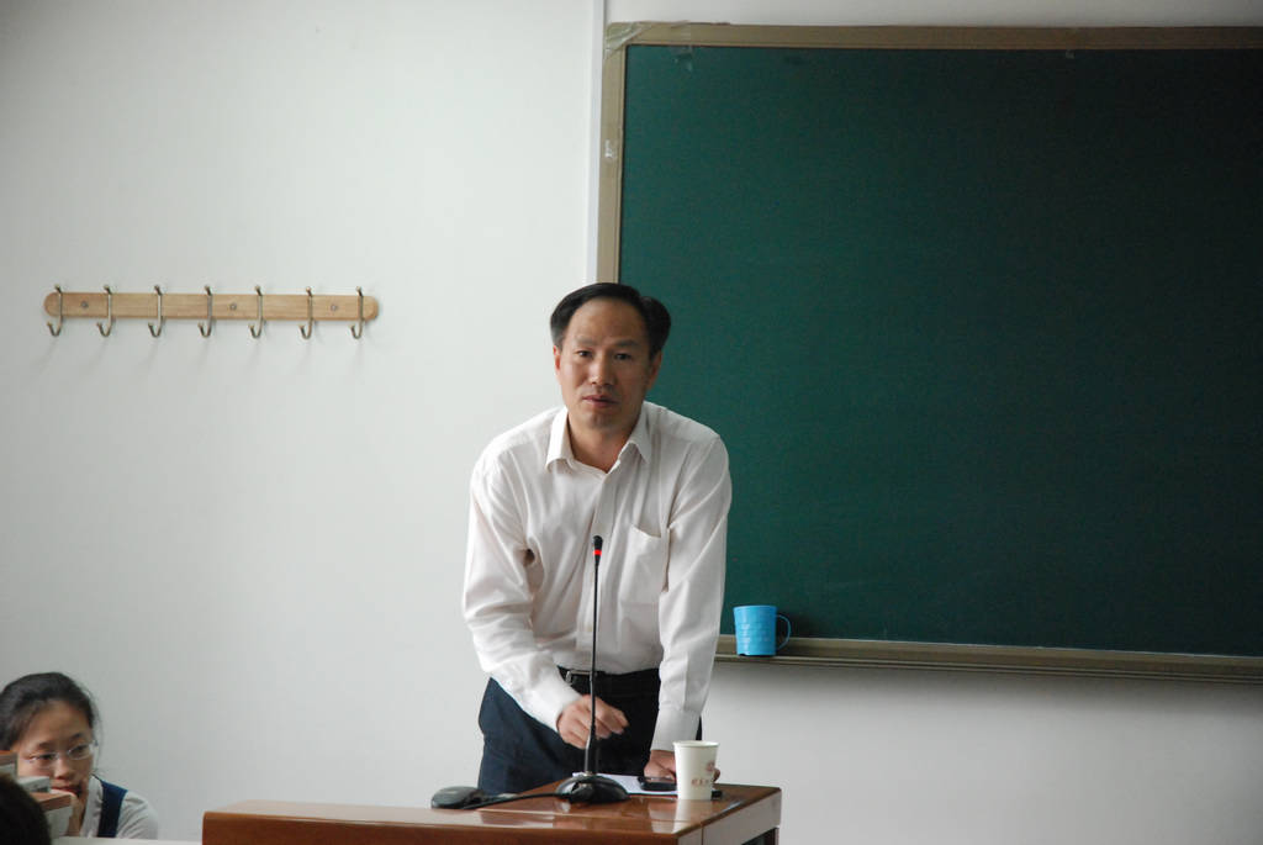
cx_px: 632
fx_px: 3687
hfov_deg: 19.4
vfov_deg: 13.1
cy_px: 422
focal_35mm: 105
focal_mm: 70
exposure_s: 1/80
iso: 1600
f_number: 4.5
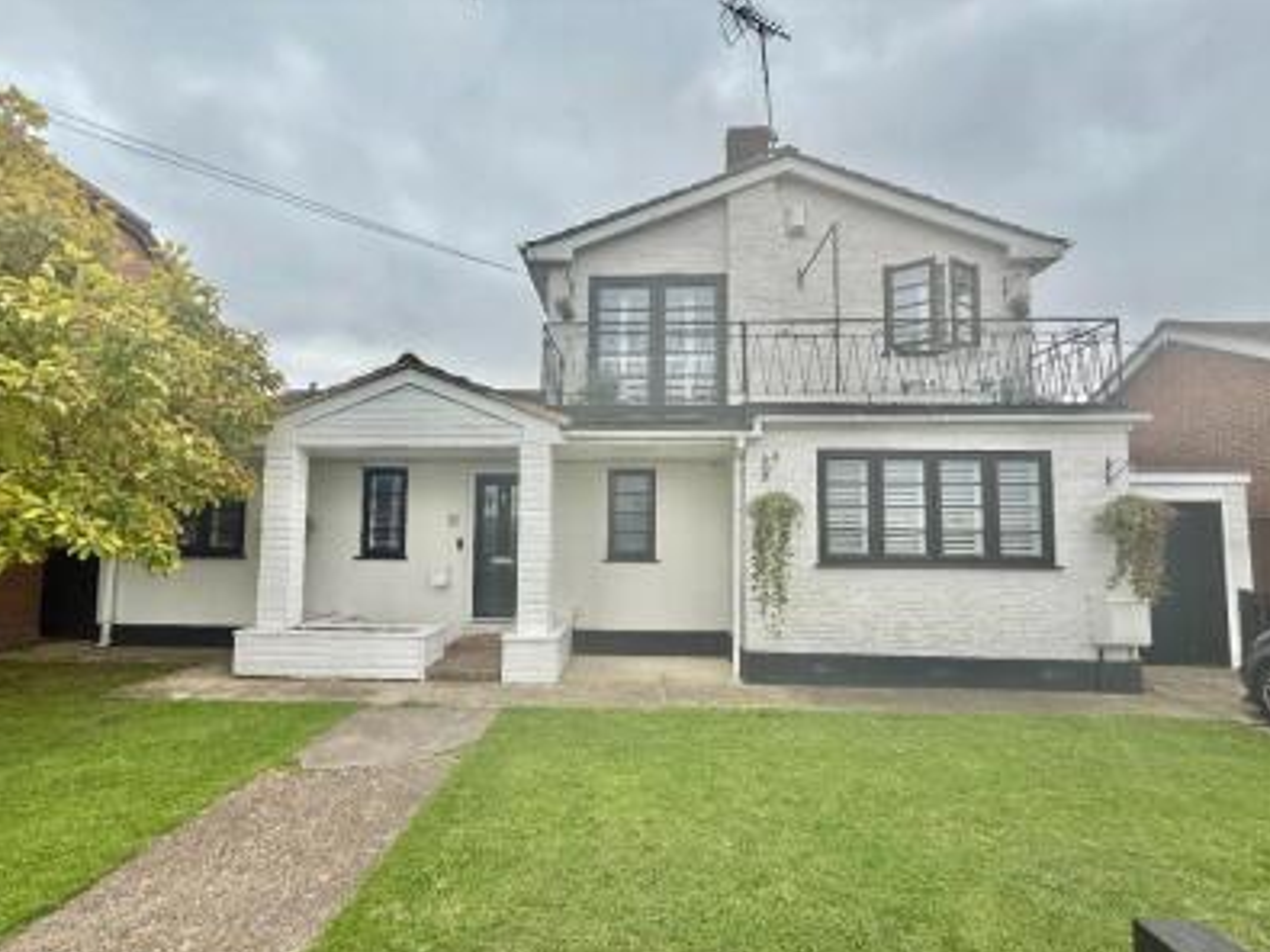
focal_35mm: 15
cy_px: 503
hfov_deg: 98.2
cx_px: 625
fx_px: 550
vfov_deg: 81.6
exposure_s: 1/518
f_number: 2.2
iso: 50
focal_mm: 2.22
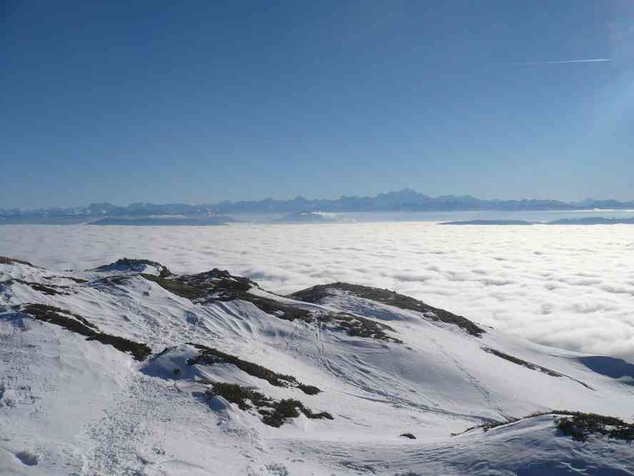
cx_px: 317
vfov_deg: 40.7
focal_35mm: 35
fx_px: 641
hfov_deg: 52.6
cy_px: 238
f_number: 8
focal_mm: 5.8
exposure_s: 1/800
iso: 100
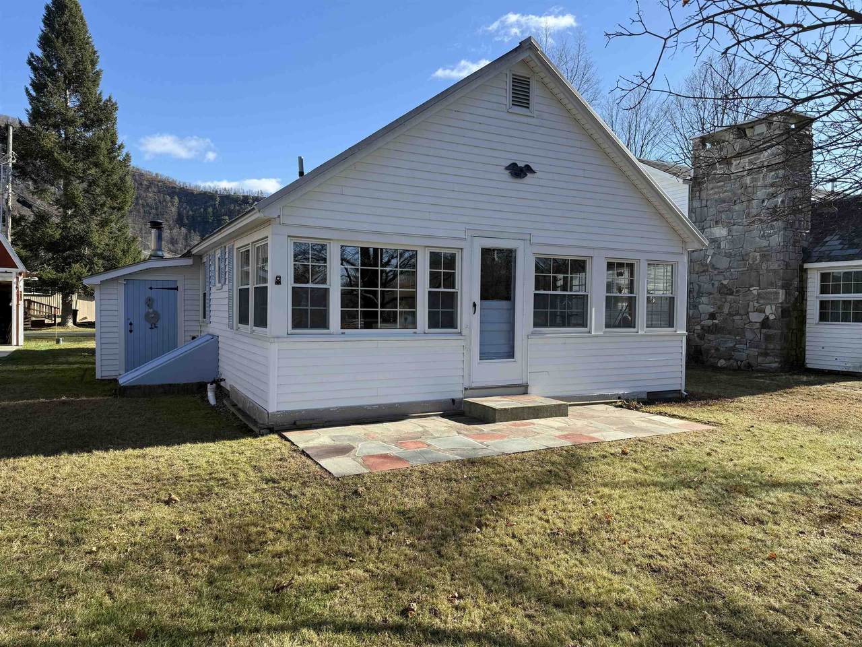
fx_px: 598
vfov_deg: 56.8
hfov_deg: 71.6
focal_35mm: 24
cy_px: 324
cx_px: 431
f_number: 1.78
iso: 80
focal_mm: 6.76
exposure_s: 1/2169
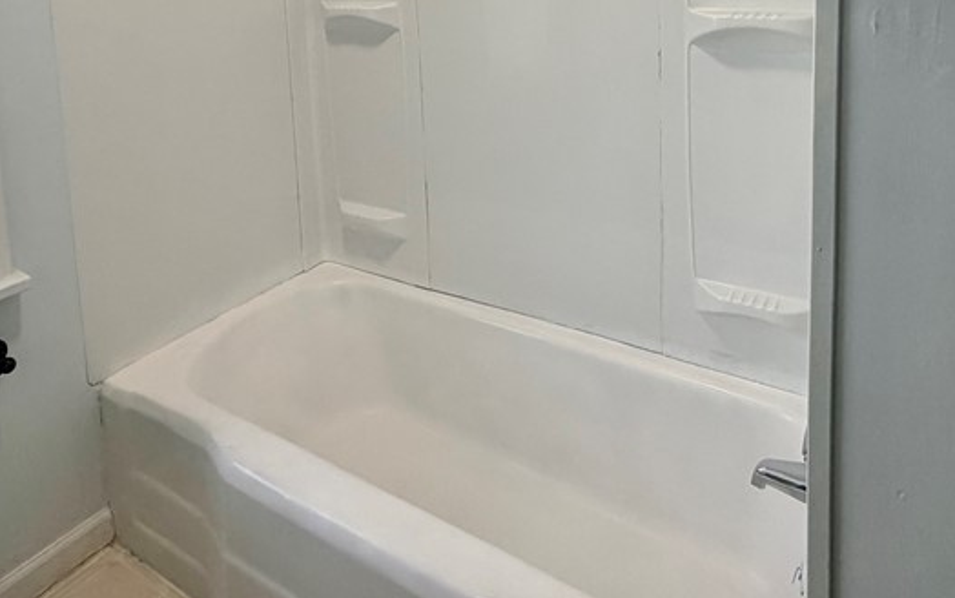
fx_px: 755
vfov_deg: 38.8
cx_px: 436
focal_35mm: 29
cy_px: 15
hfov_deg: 64.5
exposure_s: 1/120
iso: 250
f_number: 2.2
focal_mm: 2.22
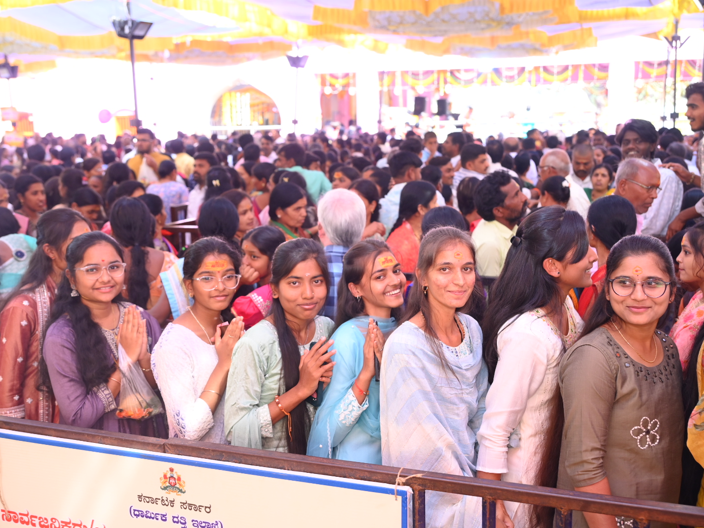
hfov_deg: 49.5
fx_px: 763
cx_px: 347
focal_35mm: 38
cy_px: 263
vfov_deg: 38.1
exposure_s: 1/125
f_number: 4
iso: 800
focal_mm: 34.5
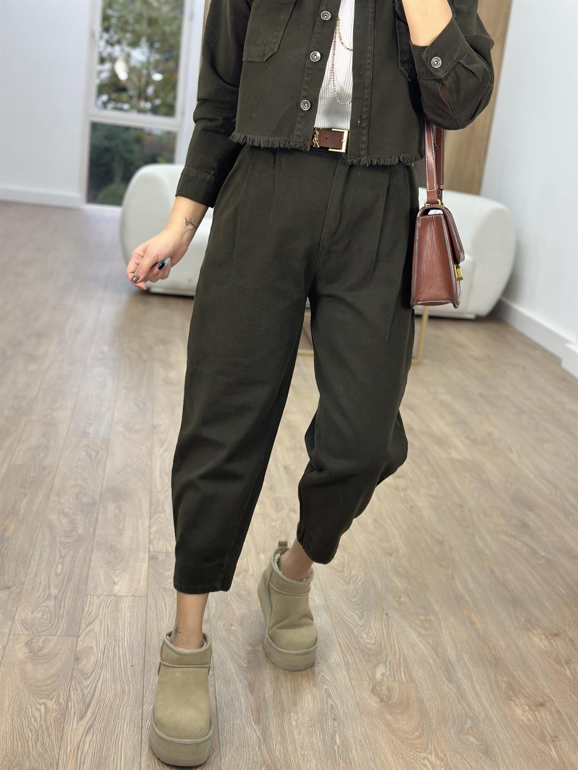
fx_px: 1069
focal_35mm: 48
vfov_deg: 39.7
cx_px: 289
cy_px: 385
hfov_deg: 30.3
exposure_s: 1/100
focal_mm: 6.86
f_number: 1.78
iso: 125
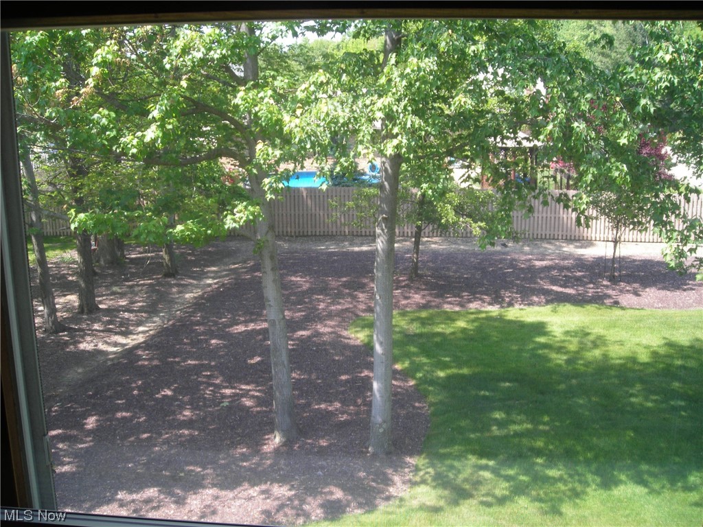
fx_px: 772
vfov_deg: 37.7
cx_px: 352
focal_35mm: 38
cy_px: 264
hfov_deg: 49.0
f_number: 3.2
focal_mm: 6.3
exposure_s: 1/71.5
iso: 50
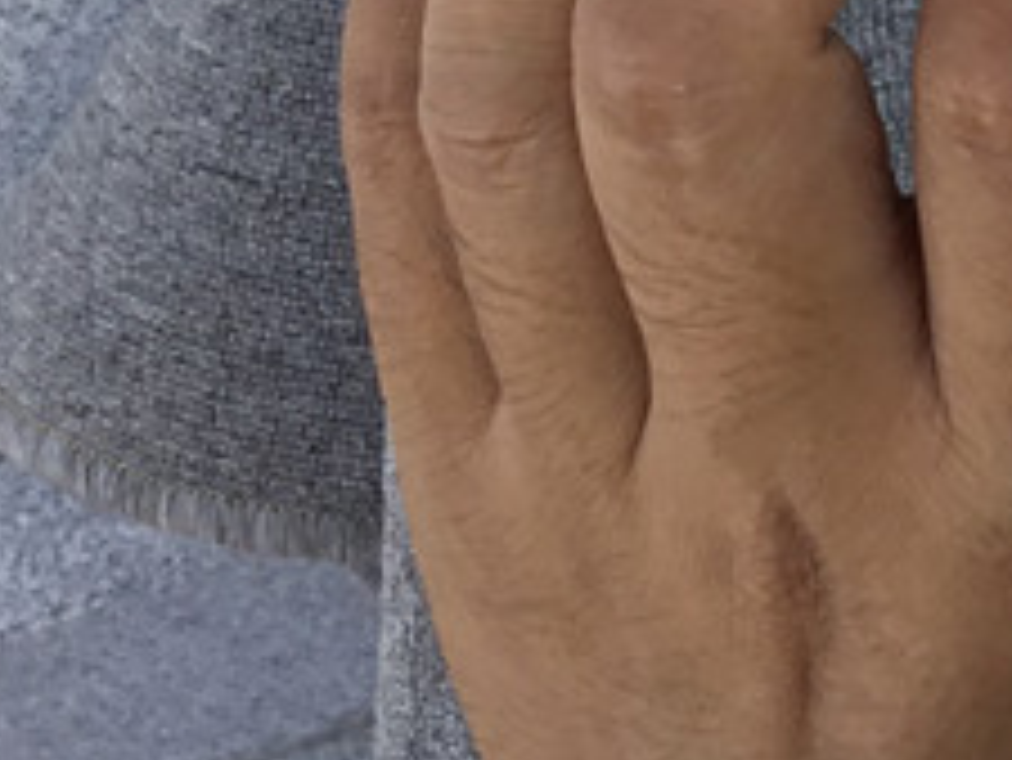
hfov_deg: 15.2
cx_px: 1304
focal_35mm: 124
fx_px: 3627
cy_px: -704
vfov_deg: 11.0
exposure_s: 1/317
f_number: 2.4
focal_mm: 3.3
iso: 25
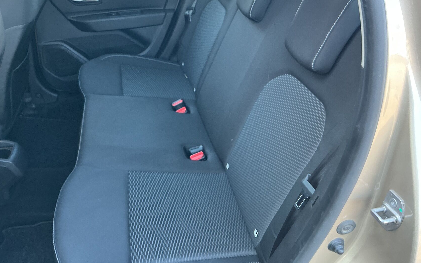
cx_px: 210
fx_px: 356
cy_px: 107
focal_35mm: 31
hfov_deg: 61.2
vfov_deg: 40.4
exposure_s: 1/60
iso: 160
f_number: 1.8
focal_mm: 3
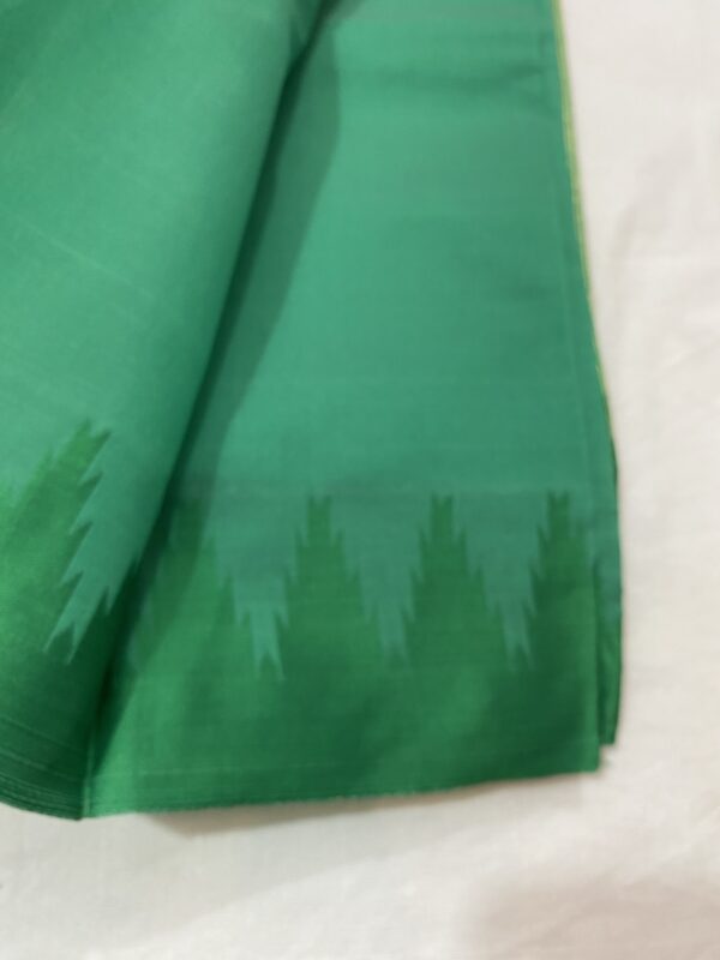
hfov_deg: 54.9
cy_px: 480
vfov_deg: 69.4
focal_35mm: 25
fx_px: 693
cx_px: 360
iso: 100
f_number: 1.8
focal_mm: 4.25
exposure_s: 1/50
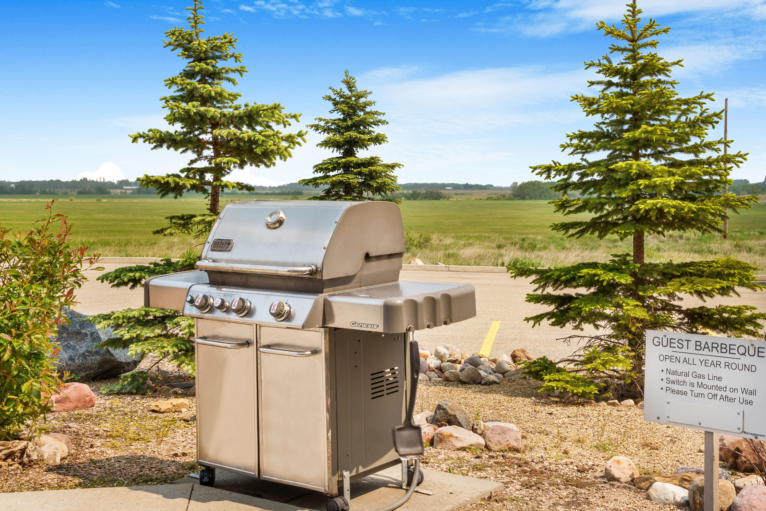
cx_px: 383
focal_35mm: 50
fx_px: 1064
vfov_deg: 27.0
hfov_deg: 39.6
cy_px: 256
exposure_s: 1/60
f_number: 10
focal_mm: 50
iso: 200
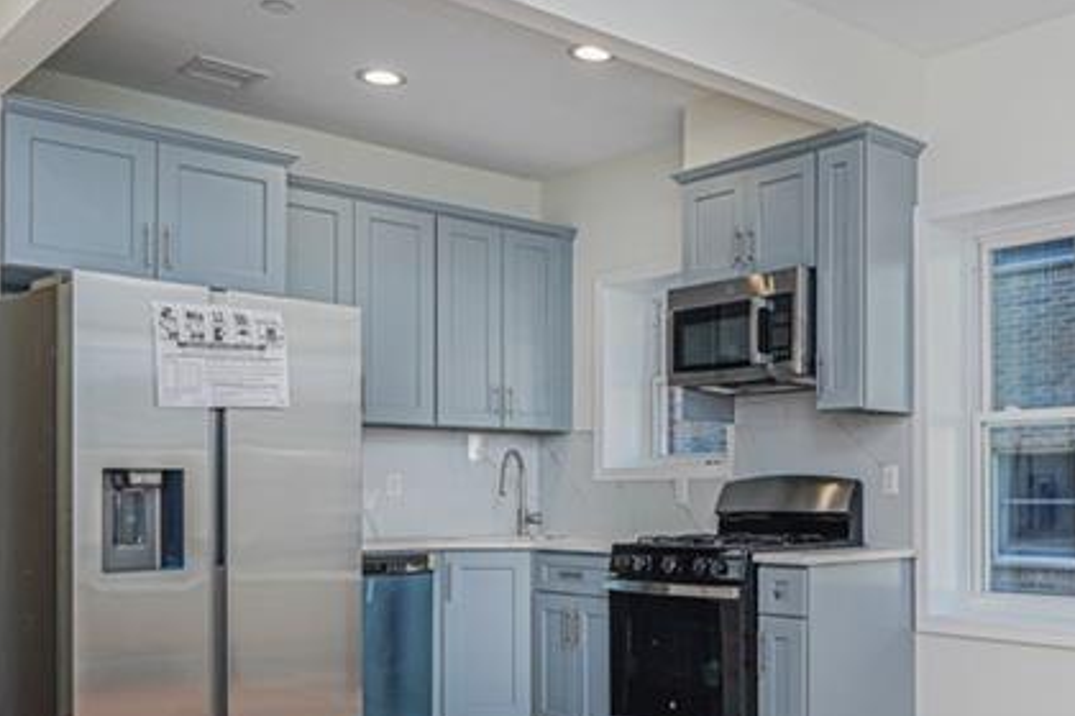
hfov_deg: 46.9
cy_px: 481
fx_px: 1164
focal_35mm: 39
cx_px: 857
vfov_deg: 33.9
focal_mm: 16
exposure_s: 1/60
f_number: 5.6
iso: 100
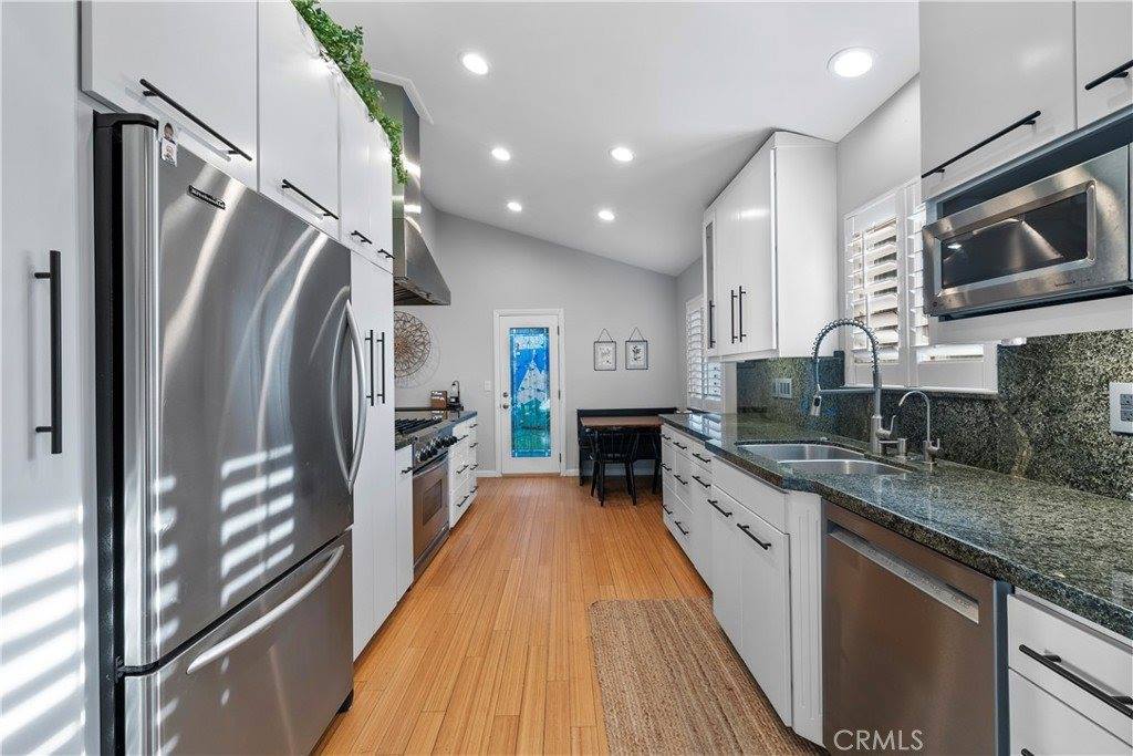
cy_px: 378
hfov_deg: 104.2
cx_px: 566
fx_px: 441
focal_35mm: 14
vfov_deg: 81.2
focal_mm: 14
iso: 250
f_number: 9
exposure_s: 1/2.5
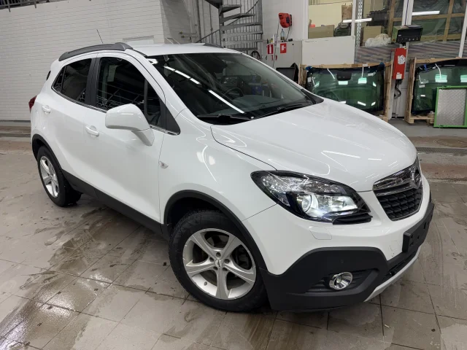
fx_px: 324
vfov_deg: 56.8
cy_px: 175
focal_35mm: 24
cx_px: 234
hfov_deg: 71.6
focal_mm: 6.76
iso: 64
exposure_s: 1/100
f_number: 1.78
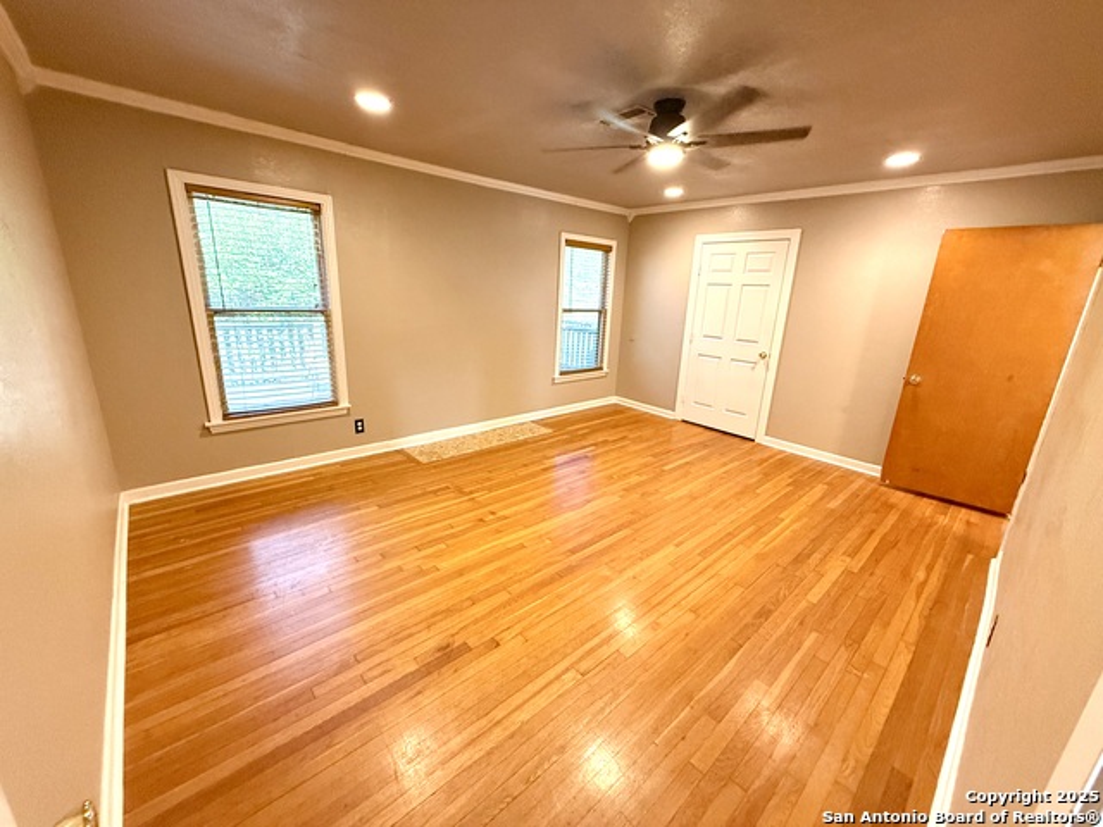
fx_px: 446
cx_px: 552
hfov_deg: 102.1
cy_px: 414
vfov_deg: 85.7
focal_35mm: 14
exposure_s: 1/120
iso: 500
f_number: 2.2
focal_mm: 2.22
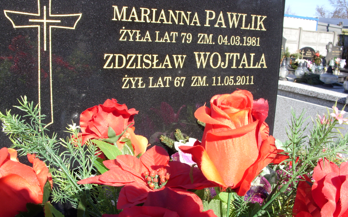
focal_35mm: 41
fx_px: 389
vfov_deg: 31.2
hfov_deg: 48.2
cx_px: 176
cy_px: 114
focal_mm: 6.3
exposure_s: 1/192
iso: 50
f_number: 4.9
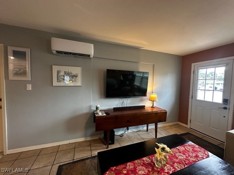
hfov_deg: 102.1
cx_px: 117
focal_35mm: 14
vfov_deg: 85.7
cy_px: 88
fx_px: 95
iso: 320
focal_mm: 2.22
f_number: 2.2
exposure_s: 1/60
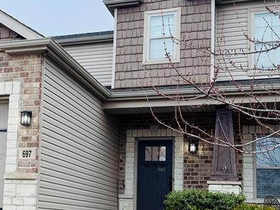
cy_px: 145
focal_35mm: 64
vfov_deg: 22.8
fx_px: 518
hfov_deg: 29.3
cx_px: 43
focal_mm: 6.76
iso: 80
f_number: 1.78
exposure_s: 1/275
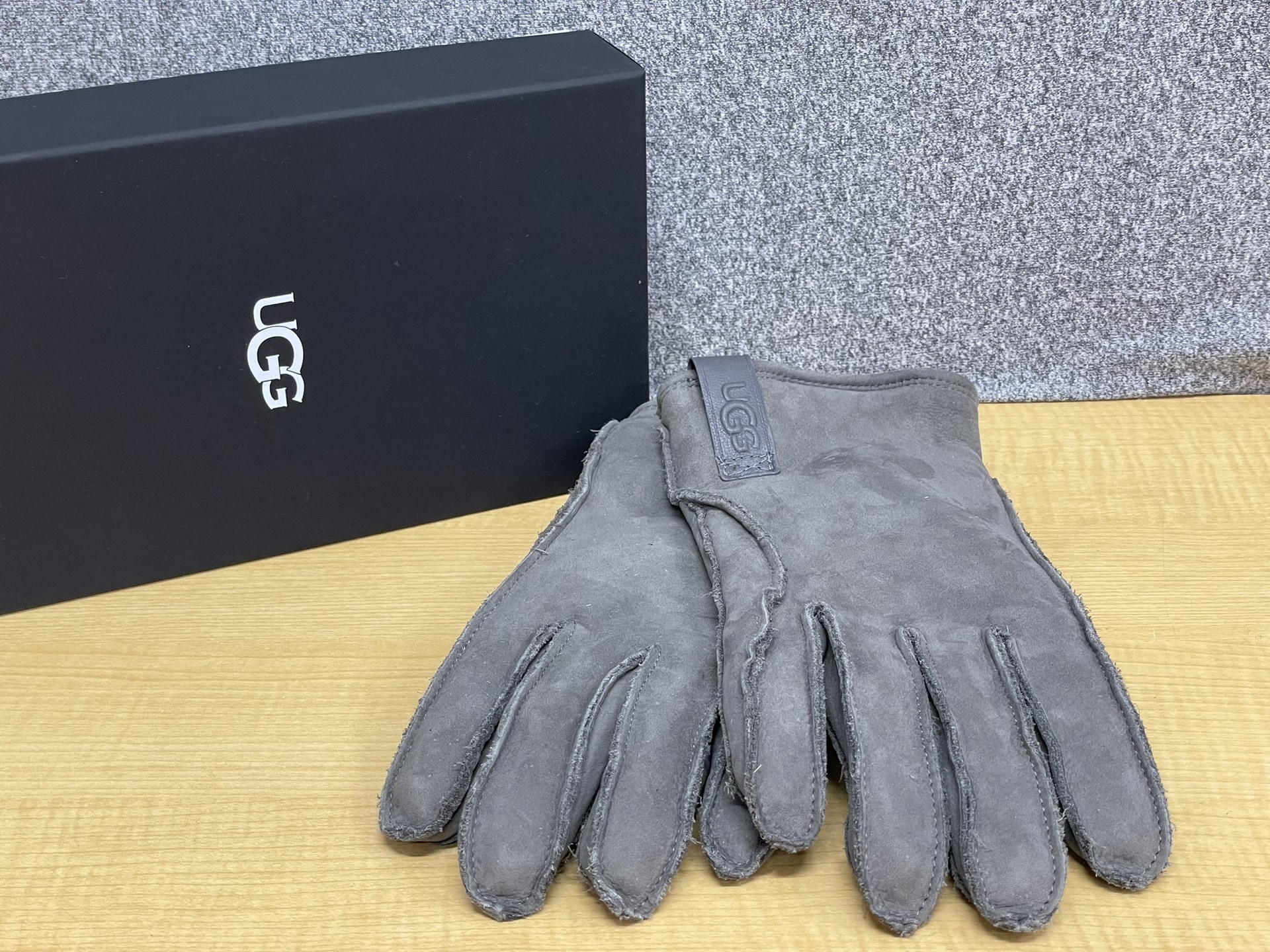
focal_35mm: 52
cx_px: 635
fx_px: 1908
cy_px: 476
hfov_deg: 36.8
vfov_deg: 28.0
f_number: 2
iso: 200
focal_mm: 6
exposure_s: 1/69
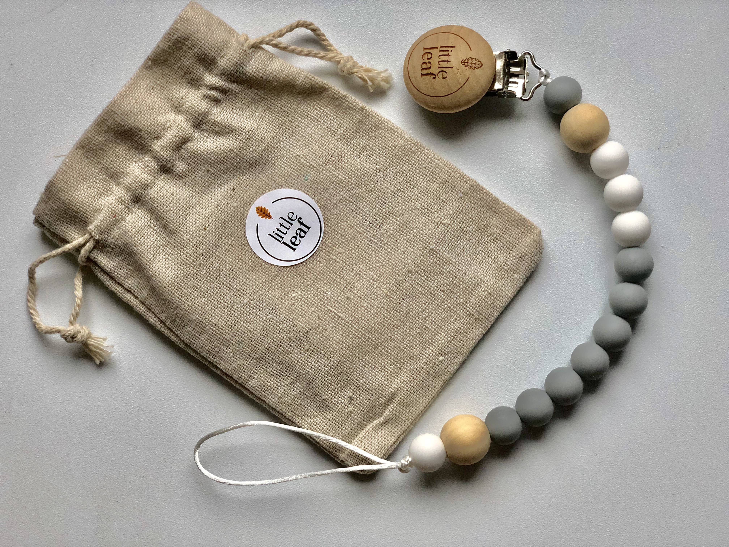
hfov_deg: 36.8
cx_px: 364
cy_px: 274
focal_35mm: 52
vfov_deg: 28.0
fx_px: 1095
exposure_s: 1/50
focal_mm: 6
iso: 64
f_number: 2.4
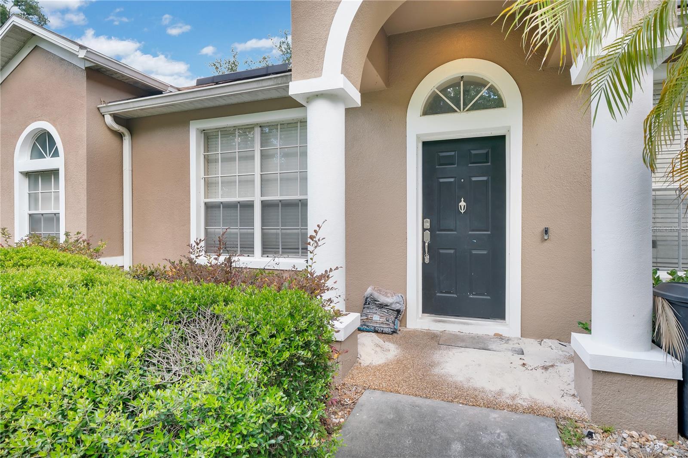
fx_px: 344
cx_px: 344
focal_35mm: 18
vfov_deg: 67.4
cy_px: 229
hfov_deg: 90.0
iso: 400
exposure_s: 1/200
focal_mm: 12
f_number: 8
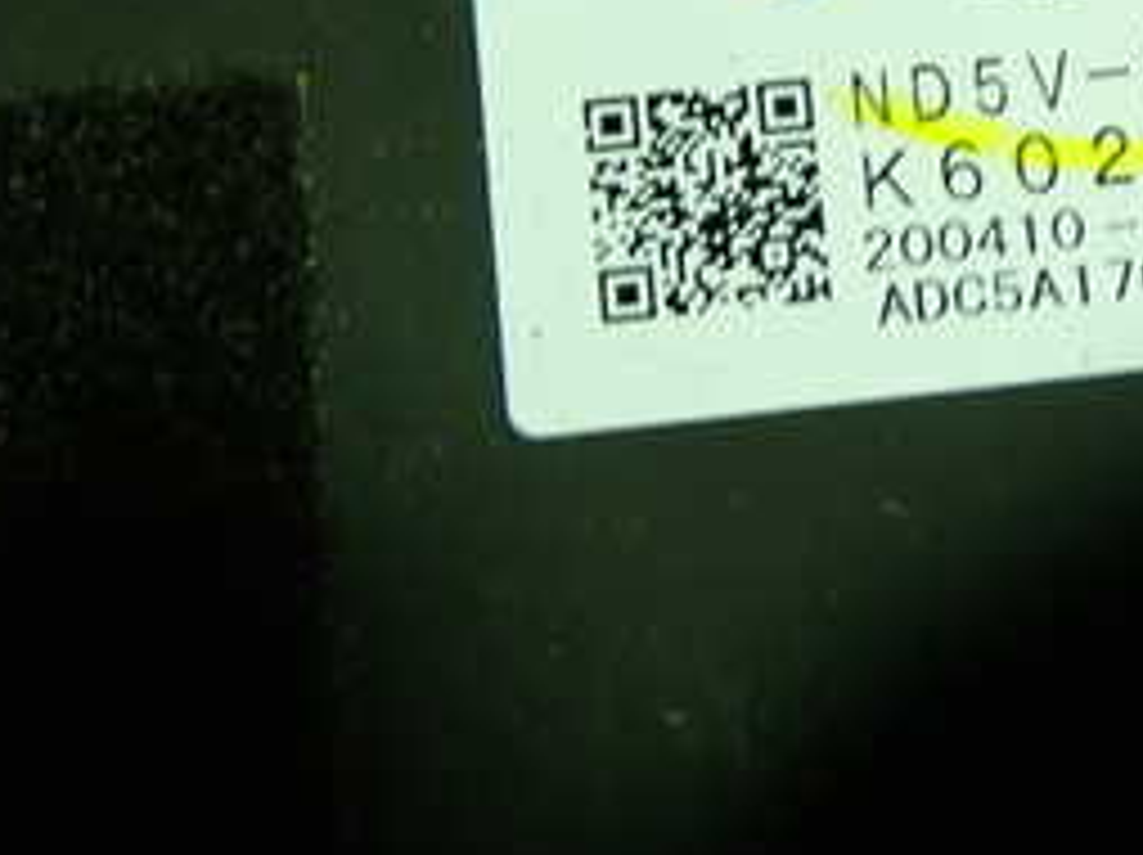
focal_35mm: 71
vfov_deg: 20.3
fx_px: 2342
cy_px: 90
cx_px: 1143
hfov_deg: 26.0
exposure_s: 1/40
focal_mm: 5.4
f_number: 2.3
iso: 200
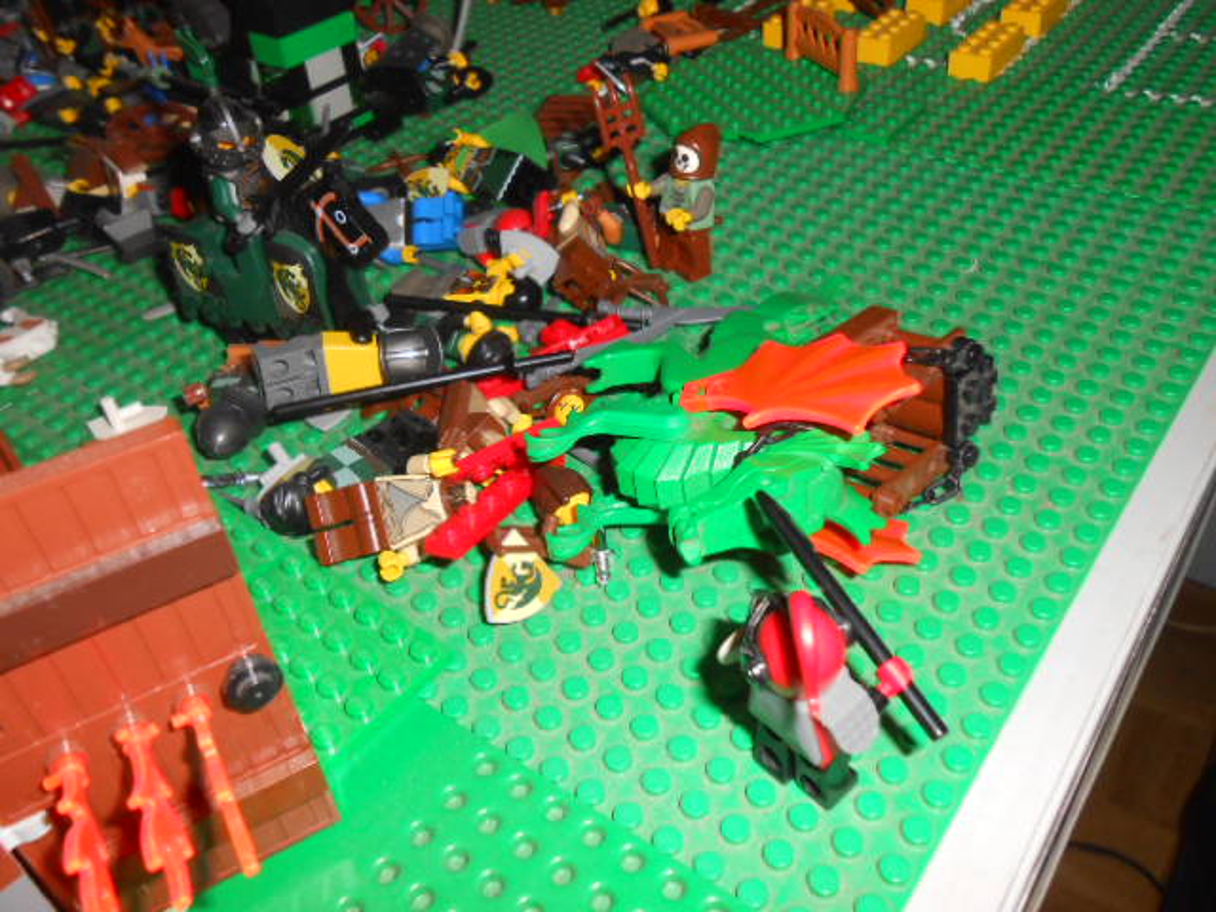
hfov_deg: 60.0
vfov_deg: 46.8
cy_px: 456
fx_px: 1054
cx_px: 608
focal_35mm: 30
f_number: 11.9
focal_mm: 5.3
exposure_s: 1/25
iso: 200
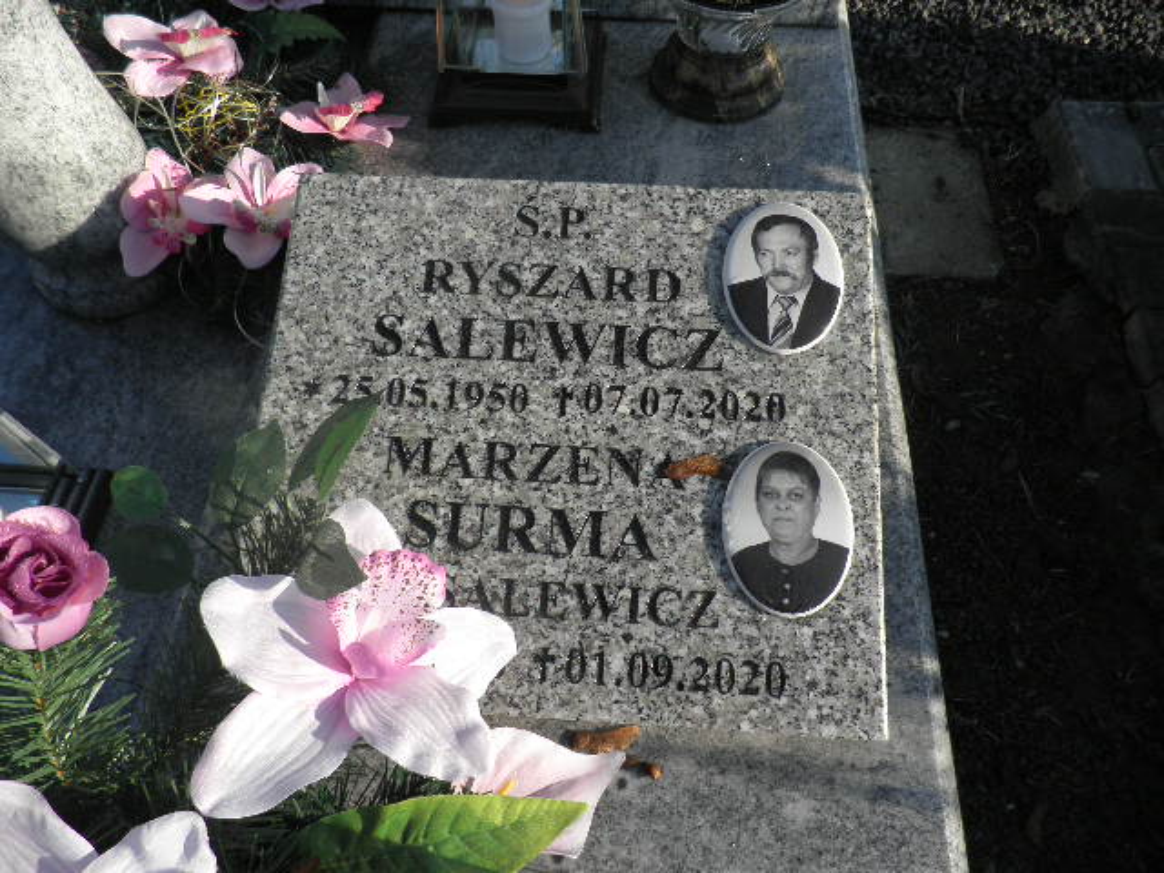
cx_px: 582
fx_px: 807
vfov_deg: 56.8
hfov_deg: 71.6
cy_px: 436
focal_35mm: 24
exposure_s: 1/125
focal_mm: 4.3
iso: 64
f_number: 8.3
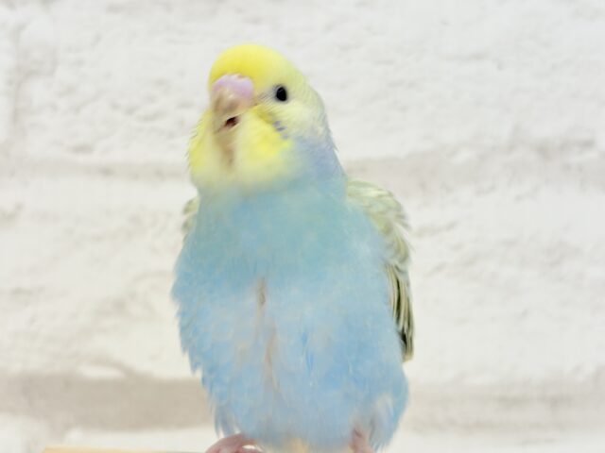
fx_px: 909
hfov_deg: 36.8
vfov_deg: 28.0
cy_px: 226
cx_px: 302
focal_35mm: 52
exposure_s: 1/50
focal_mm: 5.96
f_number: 1.6
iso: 32
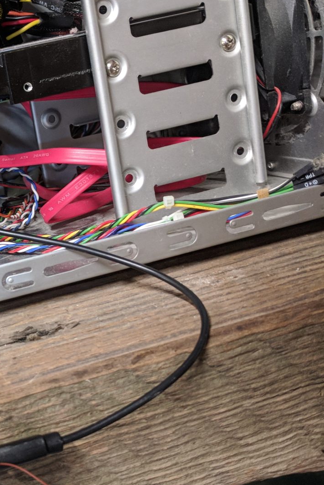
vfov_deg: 36.9
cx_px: -36
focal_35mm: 54
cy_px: 261
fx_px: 729
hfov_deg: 23.5
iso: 389
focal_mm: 4.67
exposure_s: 1/40
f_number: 2
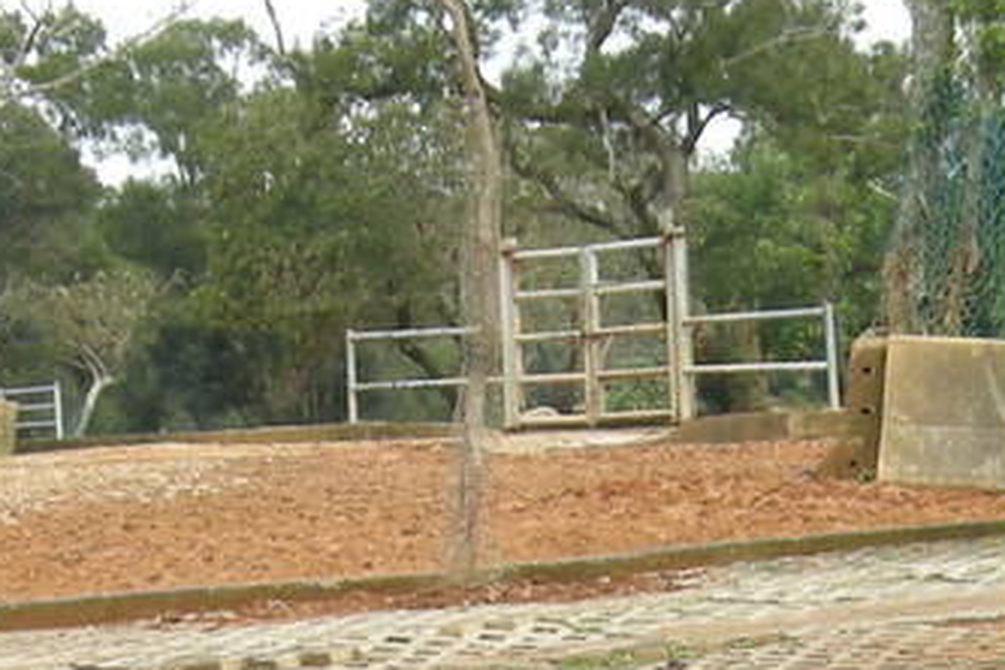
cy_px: 1117
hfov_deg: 11.7
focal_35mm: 175
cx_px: 755
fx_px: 4885
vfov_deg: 7.7
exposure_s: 1/182
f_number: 3.8
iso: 64
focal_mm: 7.5
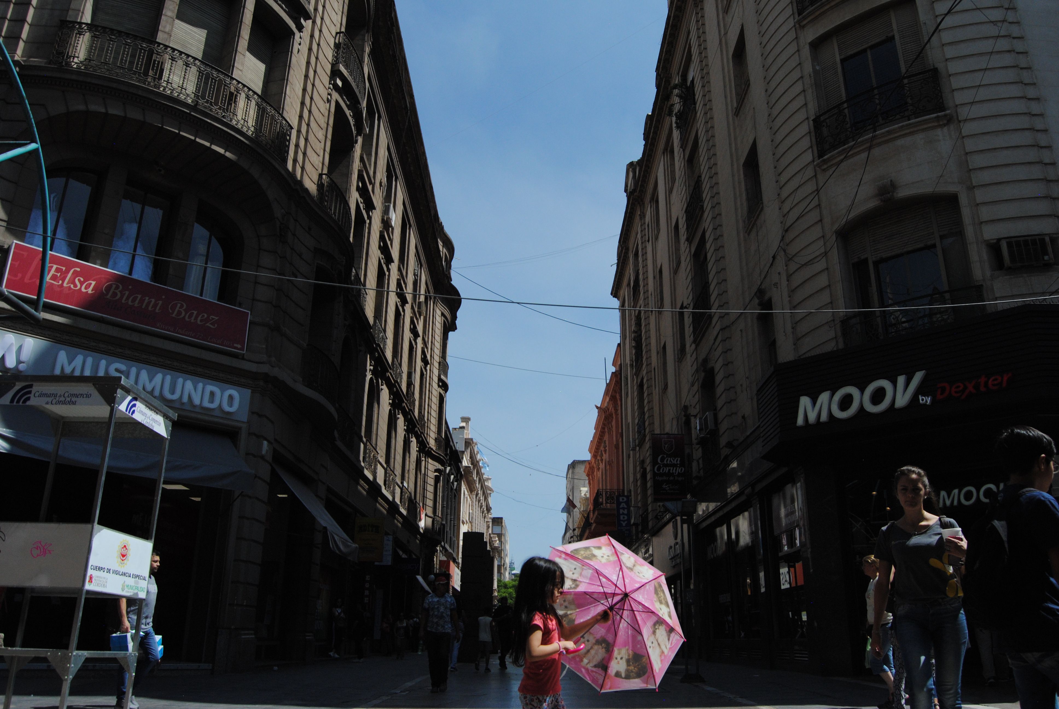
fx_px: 795
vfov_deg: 48.0
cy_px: 354
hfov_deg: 67.3
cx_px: 530
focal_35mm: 27
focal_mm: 18
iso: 400
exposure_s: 1/2500
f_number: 7.1
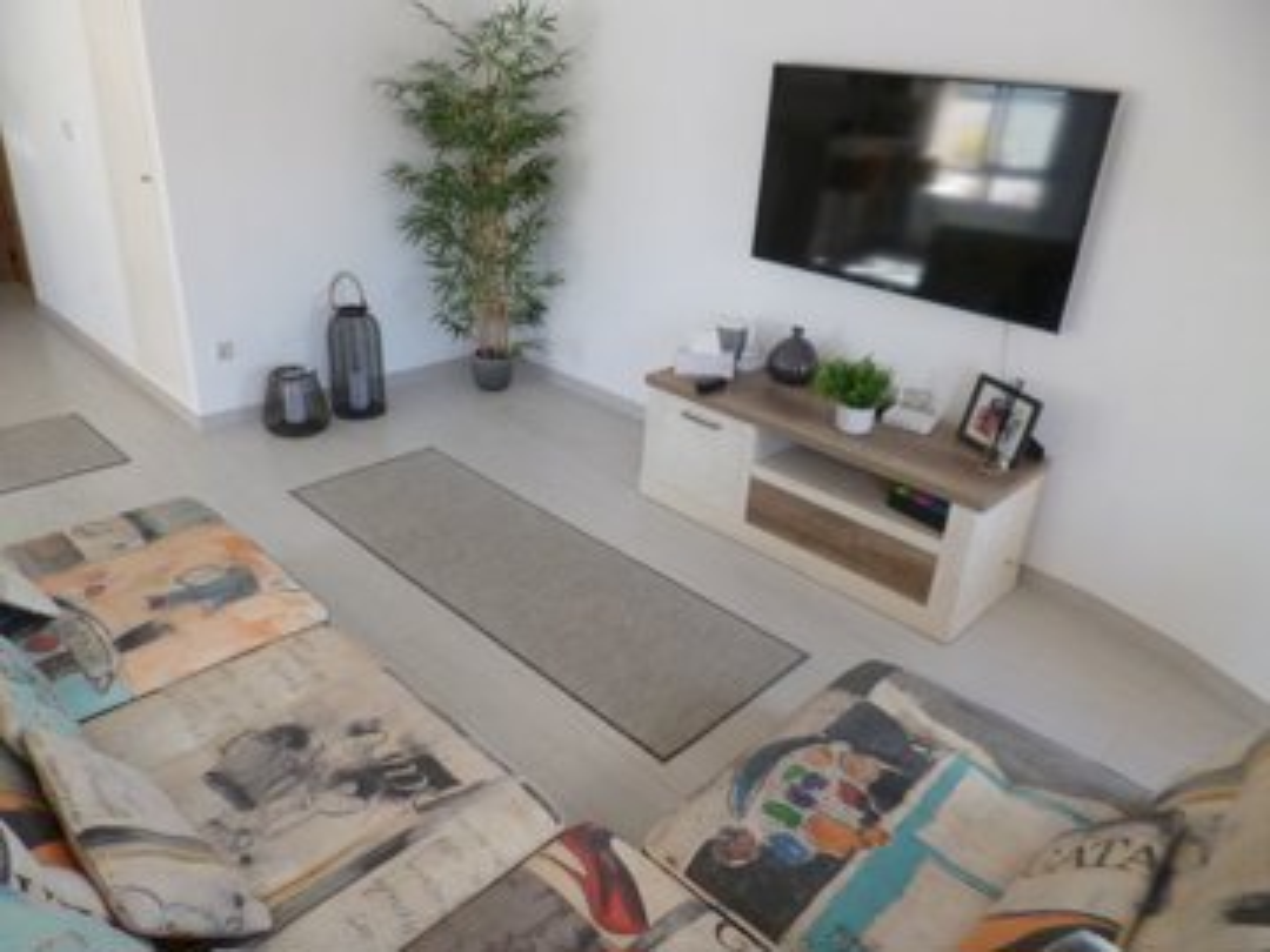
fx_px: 881
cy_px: 476
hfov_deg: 71.6
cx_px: 635
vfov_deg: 56.8
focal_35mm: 24
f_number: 2.5
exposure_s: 1/60
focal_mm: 4.3
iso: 160
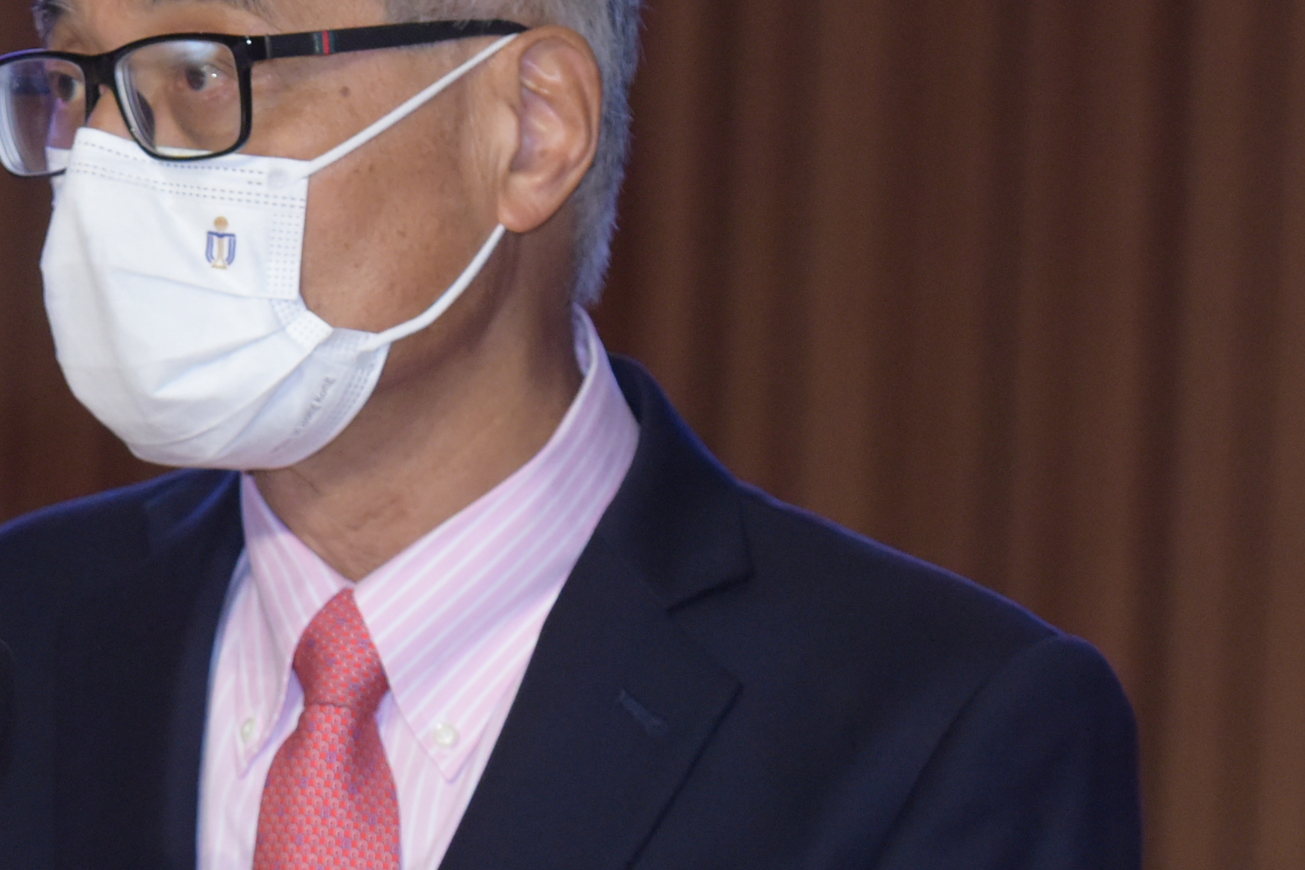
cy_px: 869
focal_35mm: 366
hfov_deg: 5.6
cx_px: -308
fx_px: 13264
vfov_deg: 3.8
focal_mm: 116
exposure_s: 1/160
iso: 2500
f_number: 5
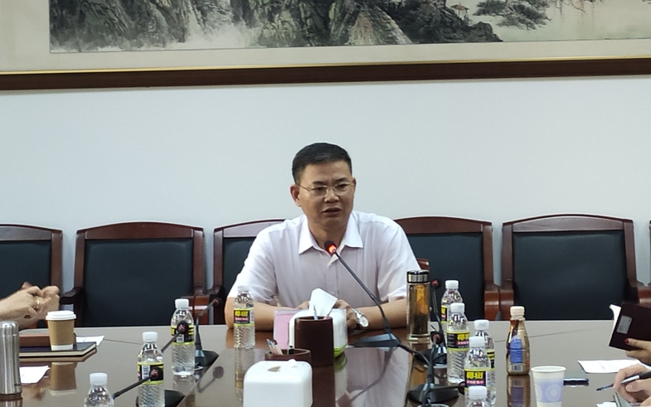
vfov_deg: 46.0
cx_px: 324
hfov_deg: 68.4
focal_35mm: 27
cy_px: 202
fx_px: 479
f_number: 1.79
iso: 509
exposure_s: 1/30
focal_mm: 4.74
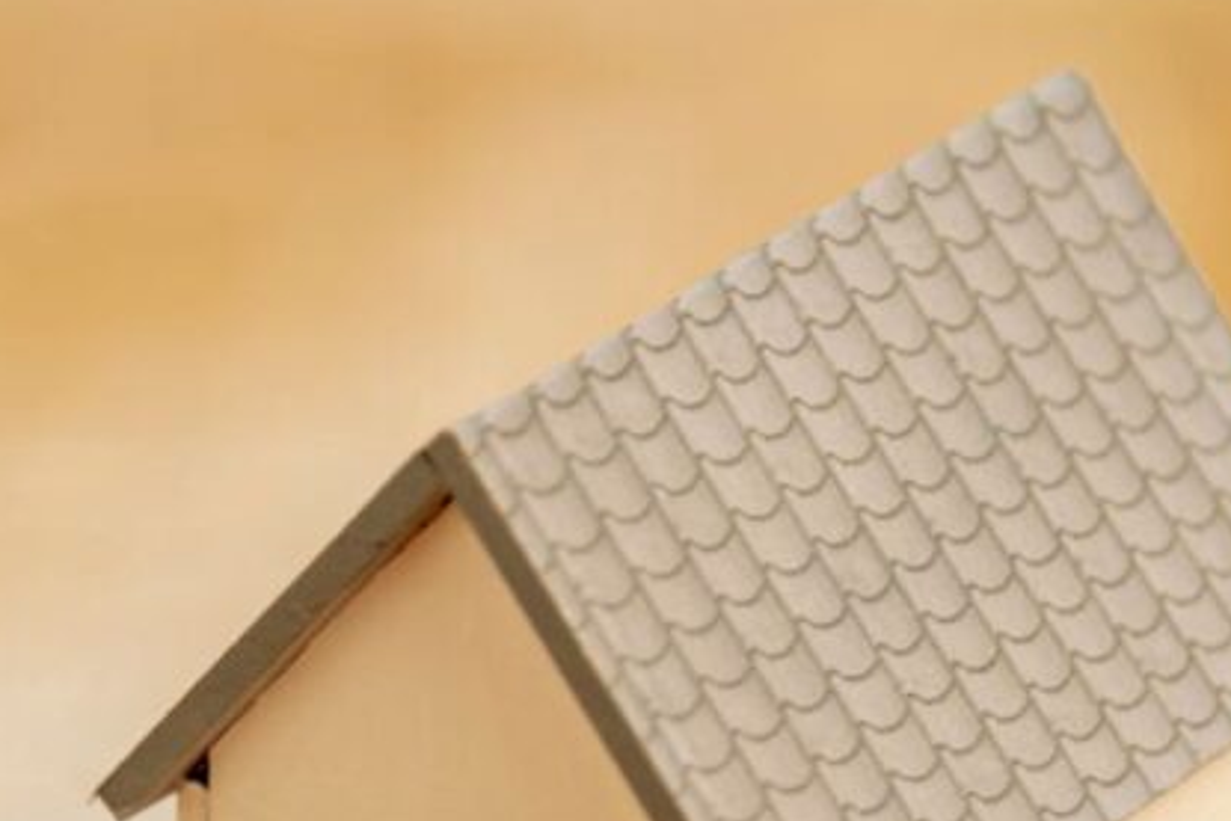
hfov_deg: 6.9
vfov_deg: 4.6
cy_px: 994
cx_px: 30
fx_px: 10125
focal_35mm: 296
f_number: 4
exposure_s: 1/60
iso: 100
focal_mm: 120
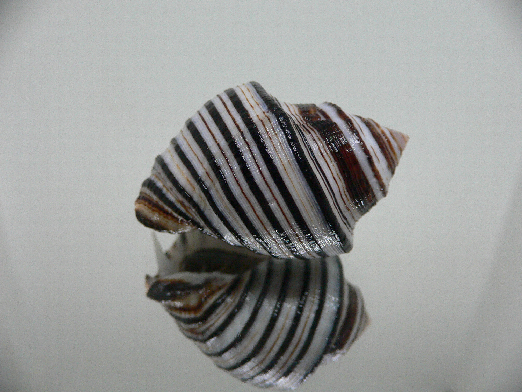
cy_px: 196
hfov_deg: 52.6
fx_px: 528
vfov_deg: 40.7
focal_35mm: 35
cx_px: 261
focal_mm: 4.6
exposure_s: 1/50
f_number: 2.8
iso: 200
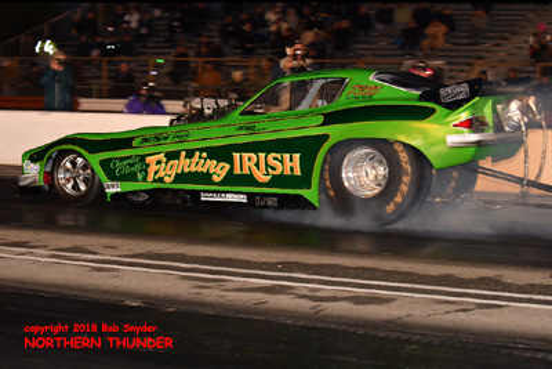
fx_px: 1610
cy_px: 184
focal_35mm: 105
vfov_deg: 13.1
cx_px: 276
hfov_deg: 19.4
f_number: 5.6
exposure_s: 1/250
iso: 1250
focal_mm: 70
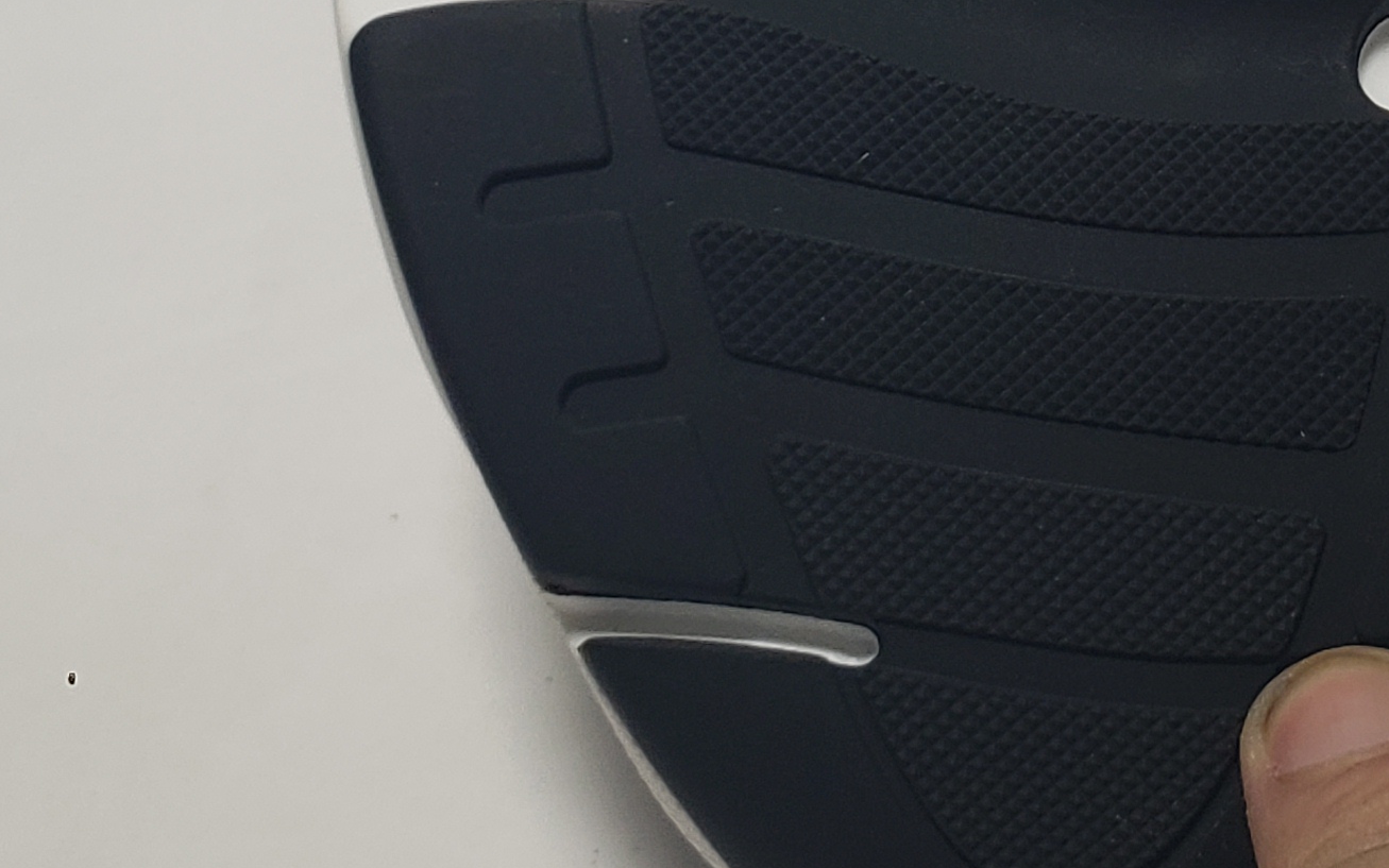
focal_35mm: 85
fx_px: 3218
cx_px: 1454
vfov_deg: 14.3
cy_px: -455
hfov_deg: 23.2
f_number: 2.4
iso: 50
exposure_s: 1/225
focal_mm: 4.3
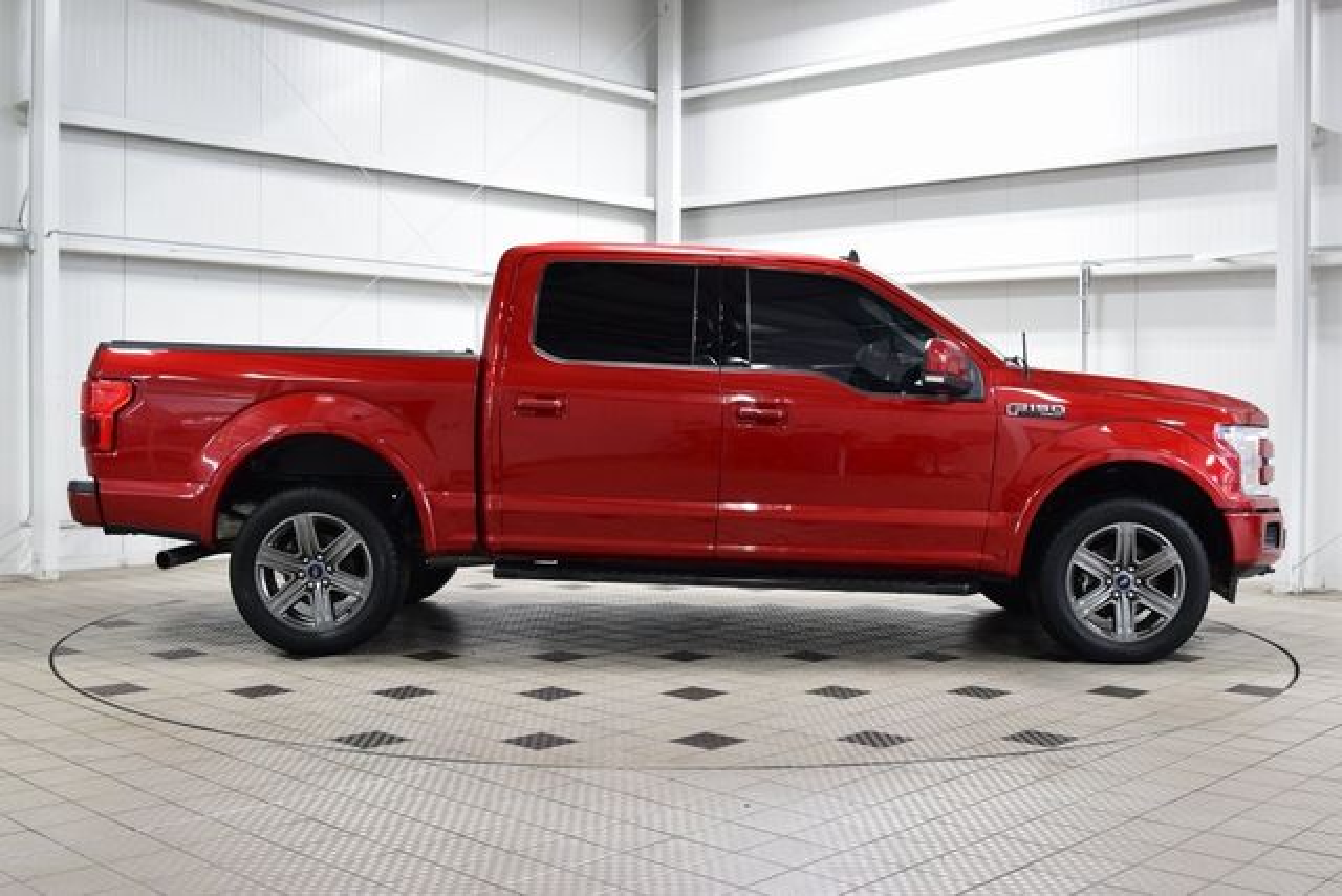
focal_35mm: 40
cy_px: 448
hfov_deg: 47.9
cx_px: 671
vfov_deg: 33.0
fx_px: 1510
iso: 1600
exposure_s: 1/60
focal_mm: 27
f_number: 5
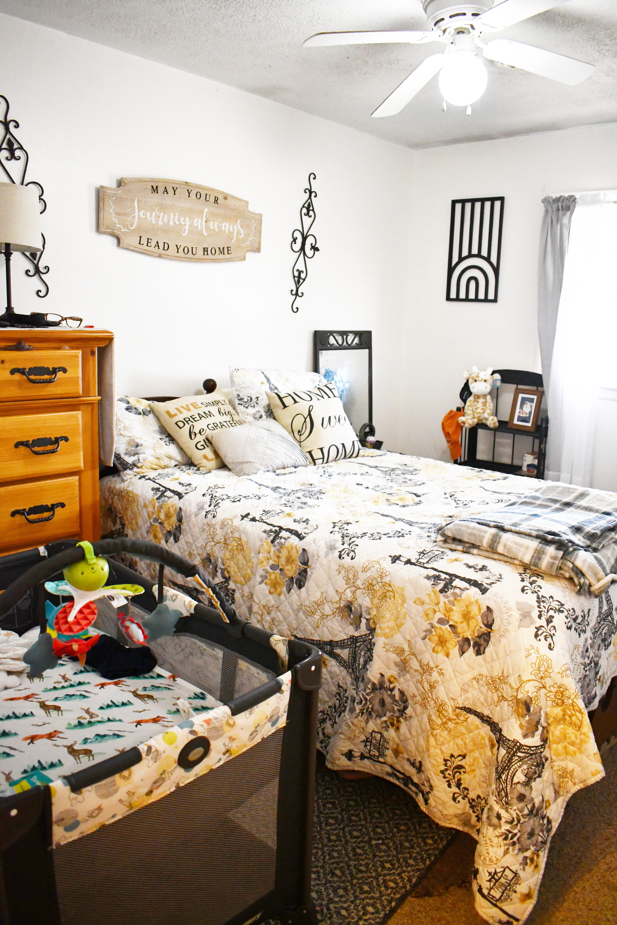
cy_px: 462
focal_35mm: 27
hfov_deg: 47.9
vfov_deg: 67.4
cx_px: 308
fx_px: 694
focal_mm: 18
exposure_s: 1/125
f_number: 3.5
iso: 2500
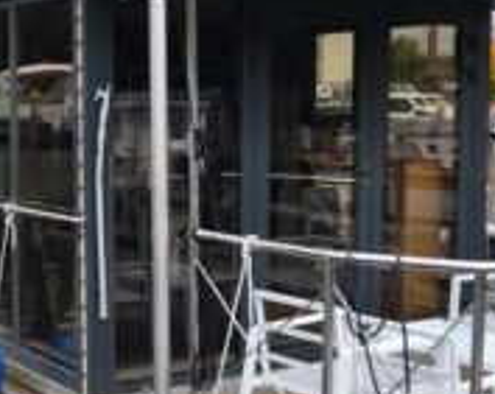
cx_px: 154
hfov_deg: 27.0
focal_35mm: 70
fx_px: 1024
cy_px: 203
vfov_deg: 21.8
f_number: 6.3
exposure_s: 1/160
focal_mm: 22
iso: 200
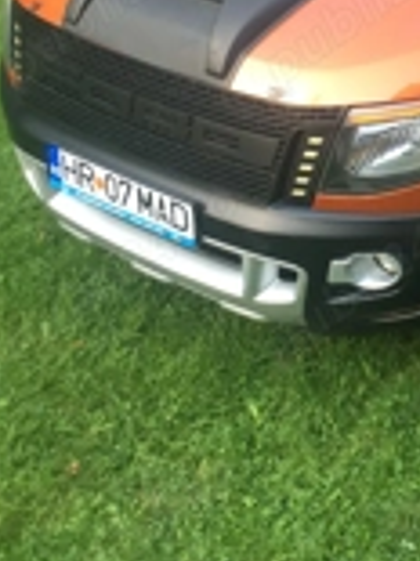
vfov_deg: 25.2
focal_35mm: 75
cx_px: 492
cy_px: 51
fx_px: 1215
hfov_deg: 18.7
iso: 40
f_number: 2.2
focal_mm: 4.15
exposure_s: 1/100
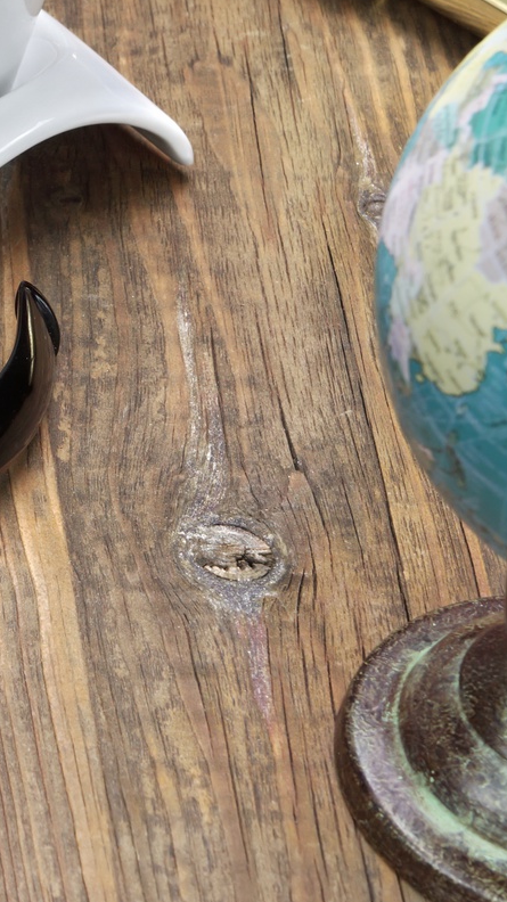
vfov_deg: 16.0
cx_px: -194
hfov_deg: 8.9
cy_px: 321
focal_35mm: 134
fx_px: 3205
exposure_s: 1/3.33
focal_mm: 40
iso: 100
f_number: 11
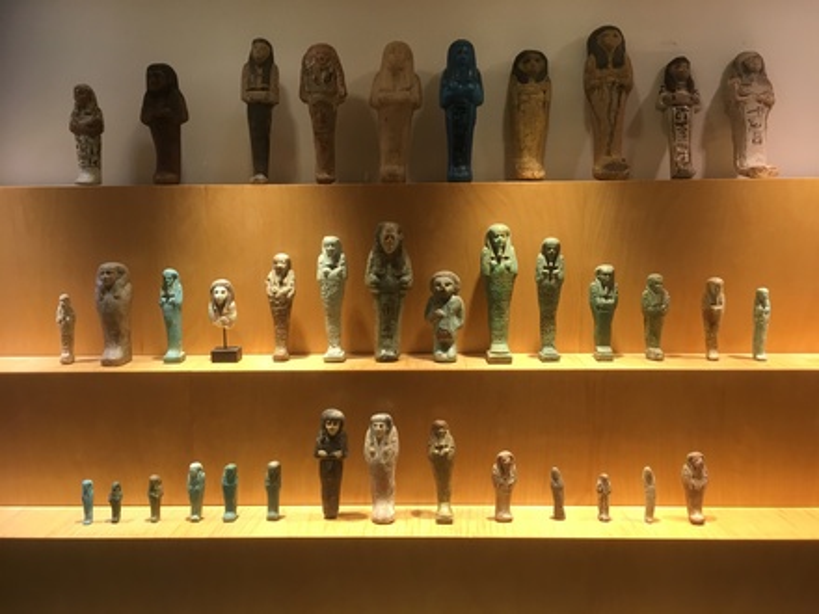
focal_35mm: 29
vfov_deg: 48.2
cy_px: 307
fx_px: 686
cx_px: 410
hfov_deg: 61.7
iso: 32
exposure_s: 1/33
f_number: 2.2
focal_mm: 4.15
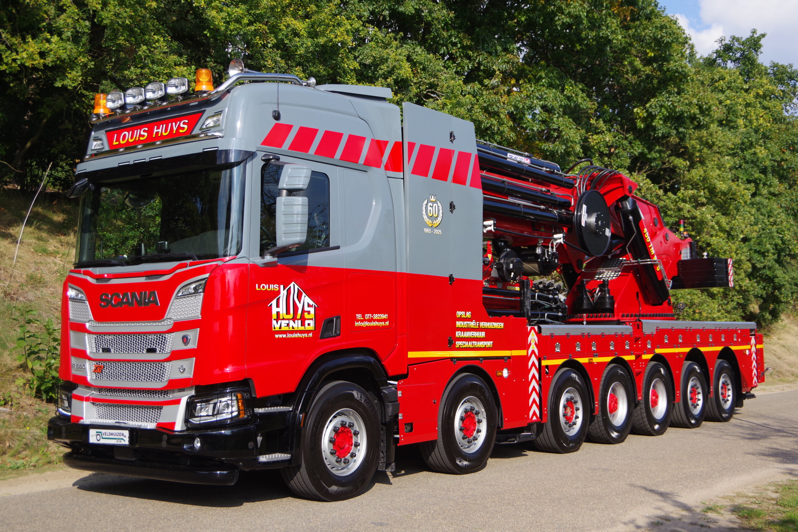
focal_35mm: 42
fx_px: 931
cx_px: 399
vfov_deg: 31.9
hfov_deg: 46.4
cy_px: 266
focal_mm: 28
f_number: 4.5
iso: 200
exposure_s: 1/800
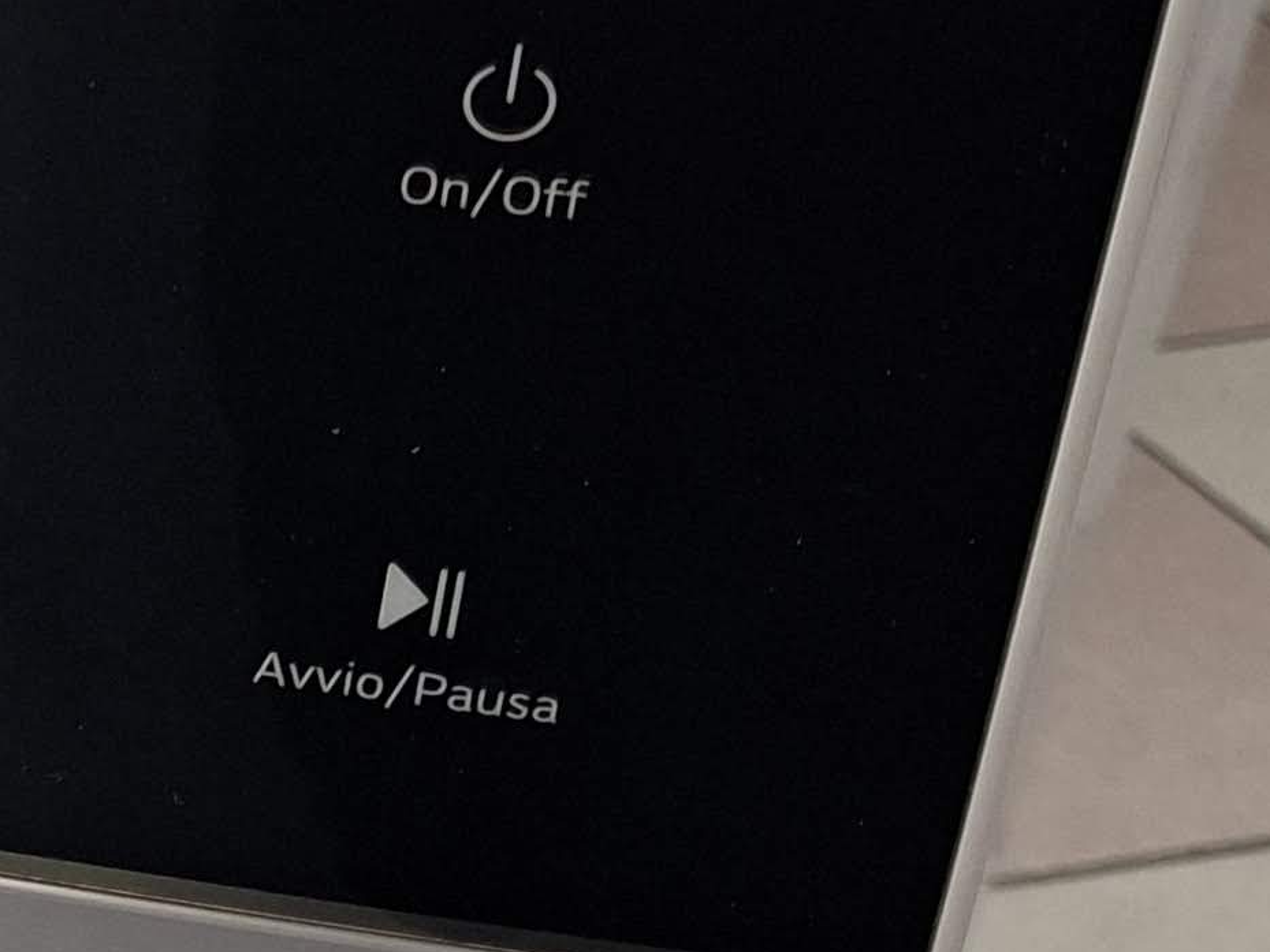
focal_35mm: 99
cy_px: 145
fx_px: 3633
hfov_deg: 15.1
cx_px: -1445
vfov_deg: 14.8
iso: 200
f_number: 1.8
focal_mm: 5.54
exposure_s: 1/50
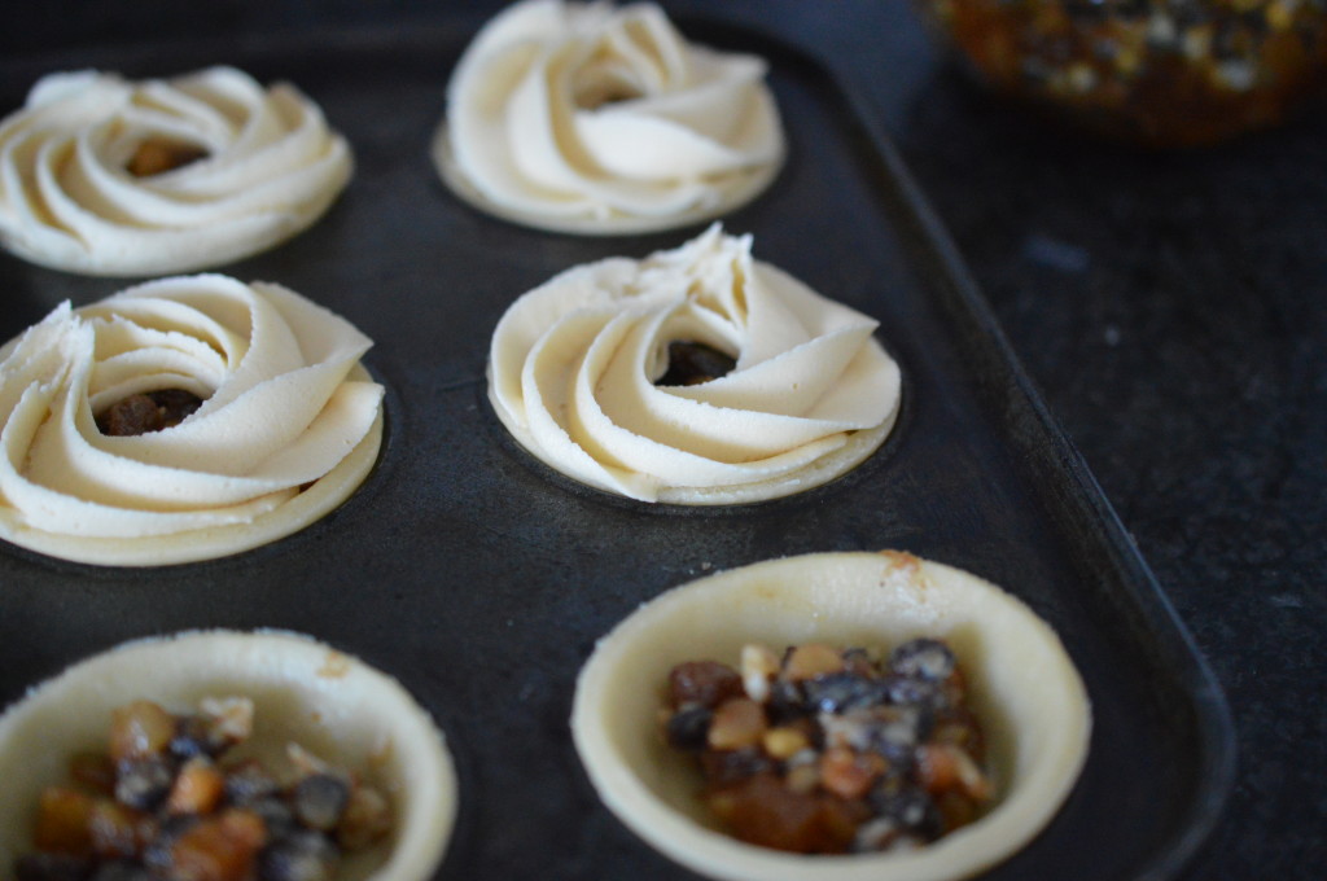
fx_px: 2209
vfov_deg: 22.6
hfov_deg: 33.4
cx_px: 664
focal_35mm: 60
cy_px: 440
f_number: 3
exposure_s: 1/60
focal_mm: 40
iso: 2200
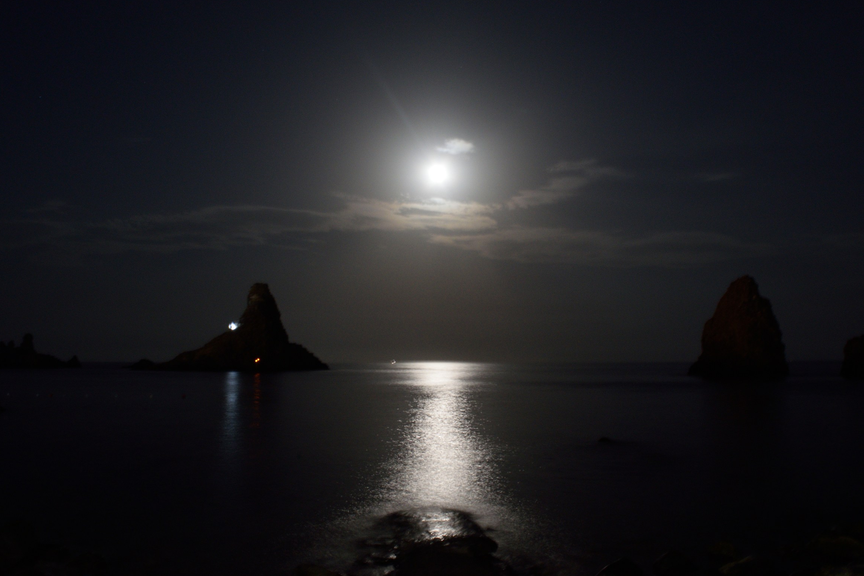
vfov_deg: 46.4
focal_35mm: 28
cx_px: 446
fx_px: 672
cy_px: 281
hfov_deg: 65.5
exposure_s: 8
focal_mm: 18
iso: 800
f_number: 11
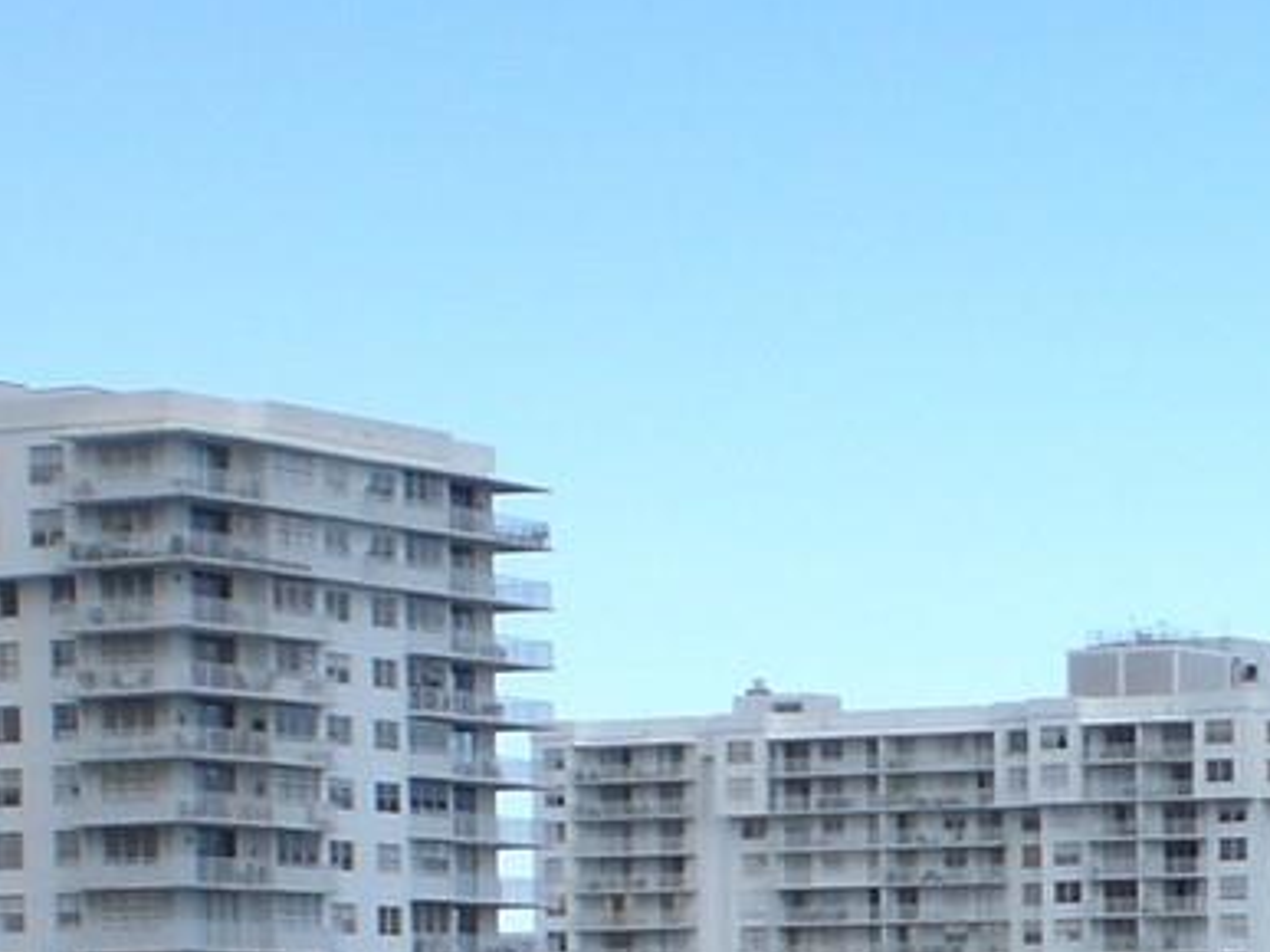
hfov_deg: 12.0
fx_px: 5758
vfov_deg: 9.0
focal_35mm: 157
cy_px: 1838
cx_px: 1887
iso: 50
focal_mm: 6.3
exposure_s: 1/250
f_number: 4.4
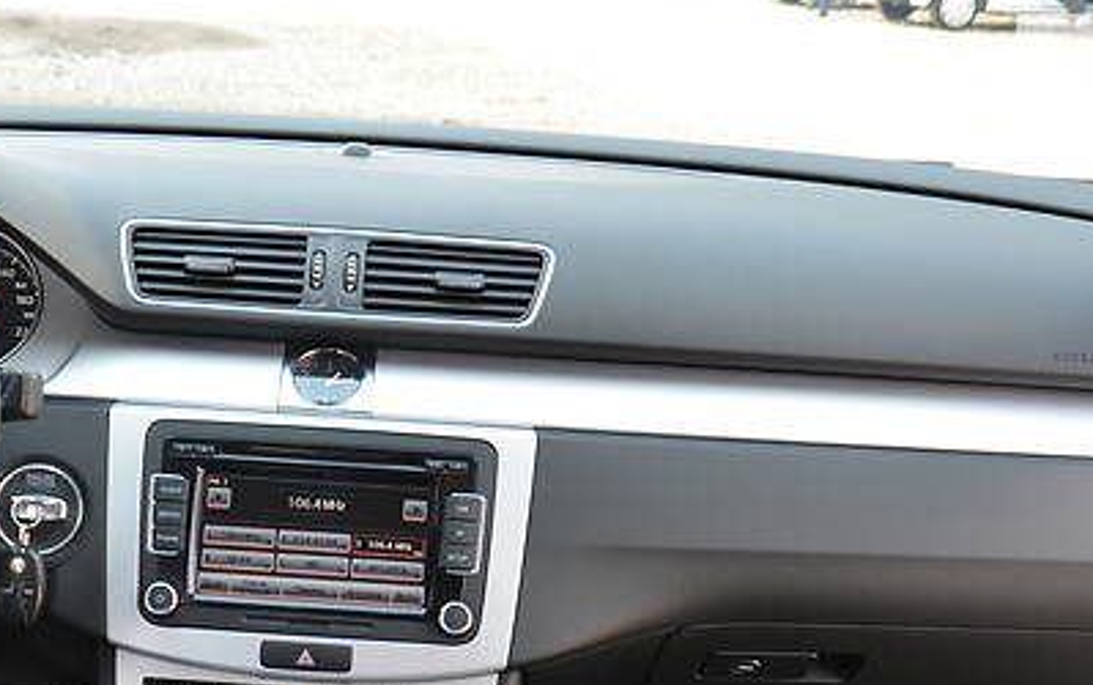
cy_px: 707
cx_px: 356
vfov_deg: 22.6
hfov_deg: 36.5
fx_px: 1639
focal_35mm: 55
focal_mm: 18
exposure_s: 1/125
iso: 400
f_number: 5.6
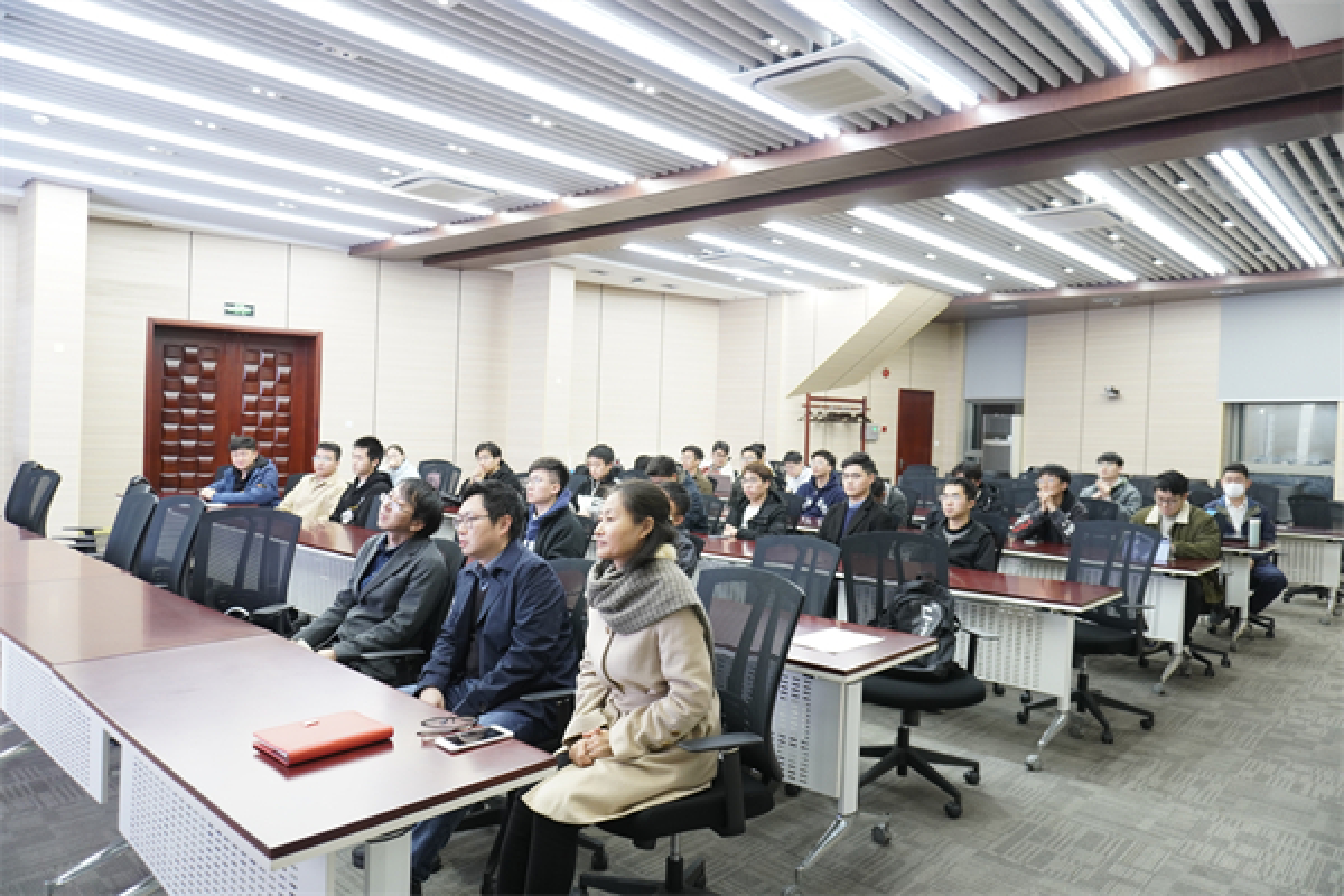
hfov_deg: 73.7
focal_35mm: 24
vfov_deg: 53.1
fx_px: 896
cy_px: 448
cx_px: 672
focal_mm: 16
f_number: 3.5
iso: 500
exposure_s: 1/30
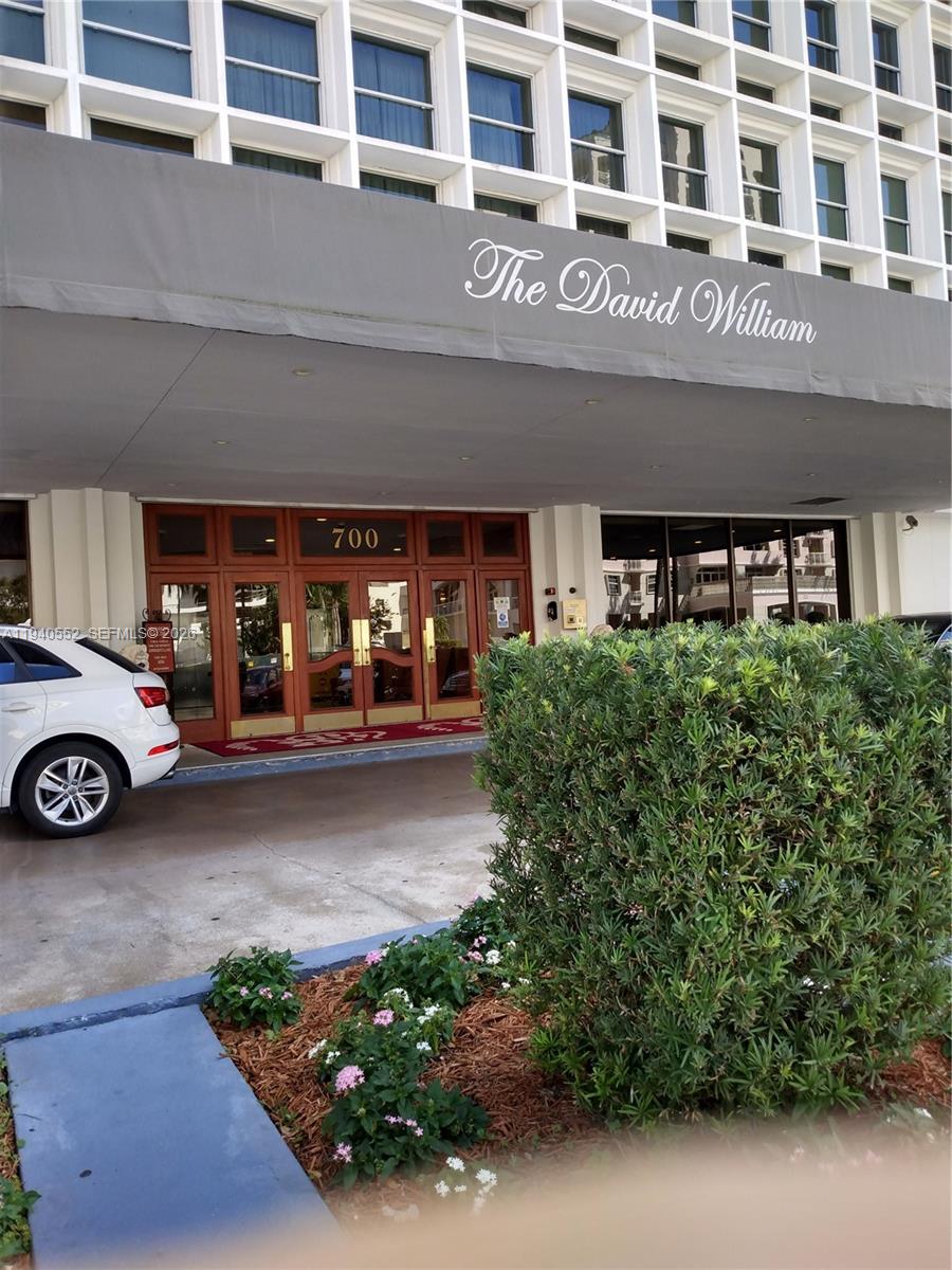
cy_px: 635
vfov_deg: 81.7
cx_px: 476
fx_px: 733
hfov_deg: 66.0
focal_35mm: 20
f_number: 2
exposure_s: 1/317
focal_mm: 3.54
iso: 100
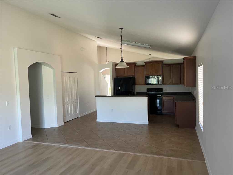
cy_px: 88
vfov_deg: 53.1
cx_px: 116
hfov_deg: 67.3
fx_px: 175
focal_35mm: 26
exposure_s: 1/71
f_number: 1.6
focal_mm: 5.1
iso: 125
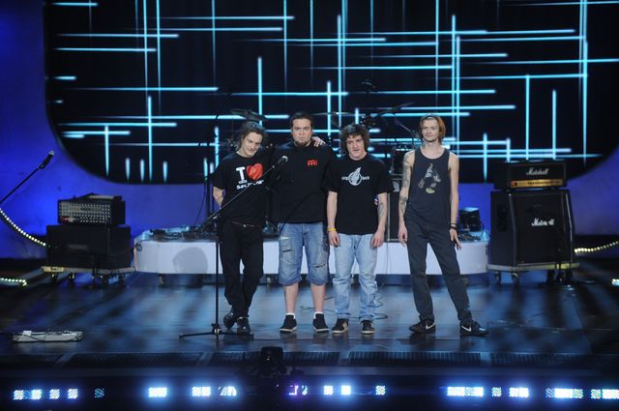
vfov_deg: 6.8
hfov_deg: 10.3
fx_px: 3434
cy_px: 206
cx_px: 310
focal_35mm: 200
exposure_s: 1/200
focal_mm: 200
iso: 2000
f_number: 3.5
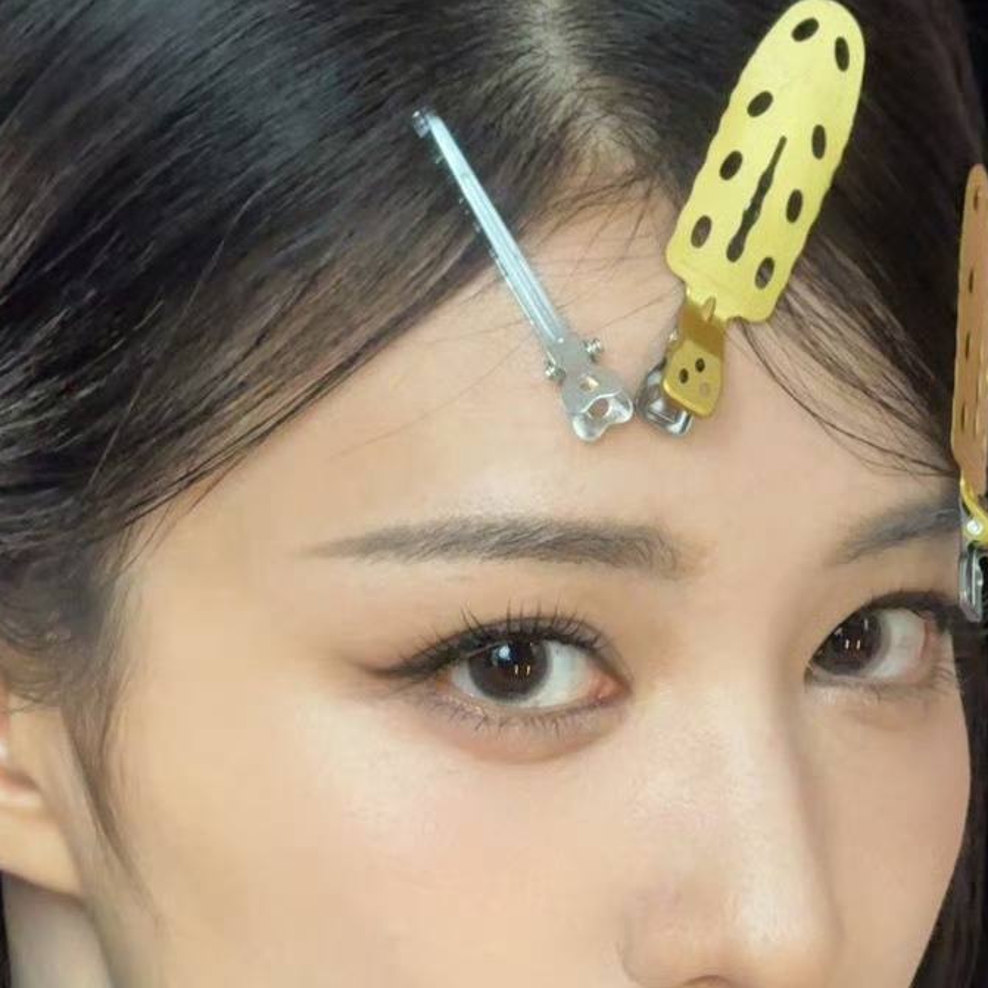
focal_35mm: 278
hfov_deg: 6.3
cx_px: 654
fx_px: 8977
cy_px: 1082
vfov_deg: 6.3
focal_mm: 15.66
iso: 400
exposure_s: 1/98
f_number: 2.8
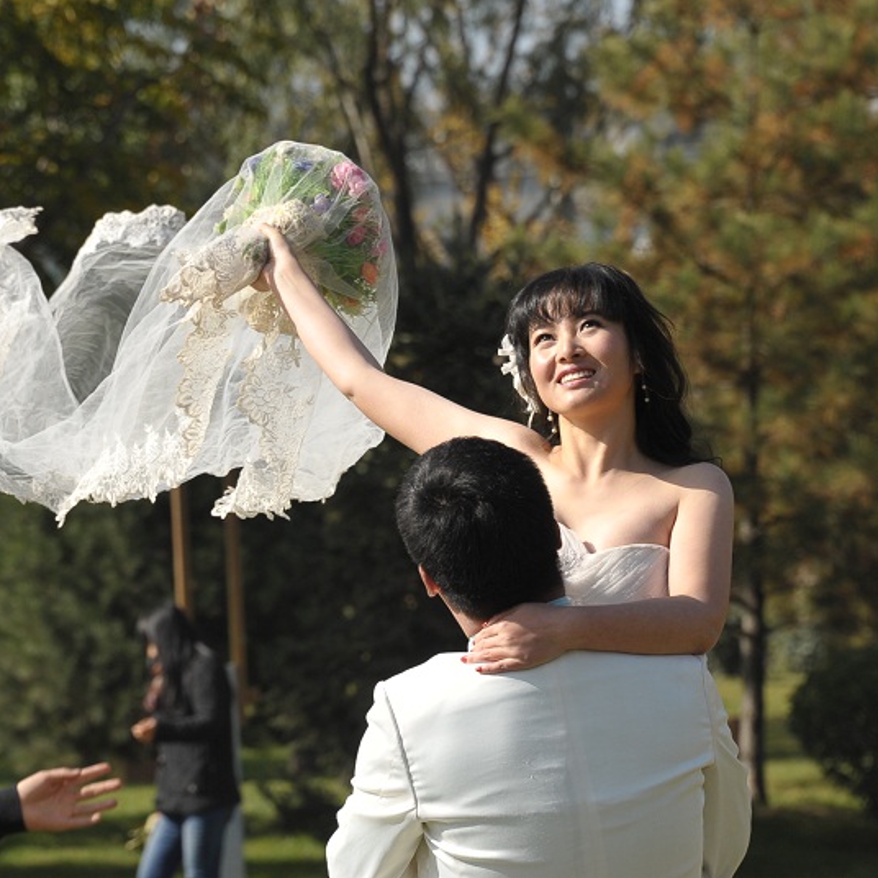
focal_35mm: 295
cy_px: 438
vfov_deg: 5.9
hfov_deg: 5.9
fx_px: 8465
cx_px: 358
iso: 640
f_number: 13
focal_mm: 230
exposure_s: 1/640
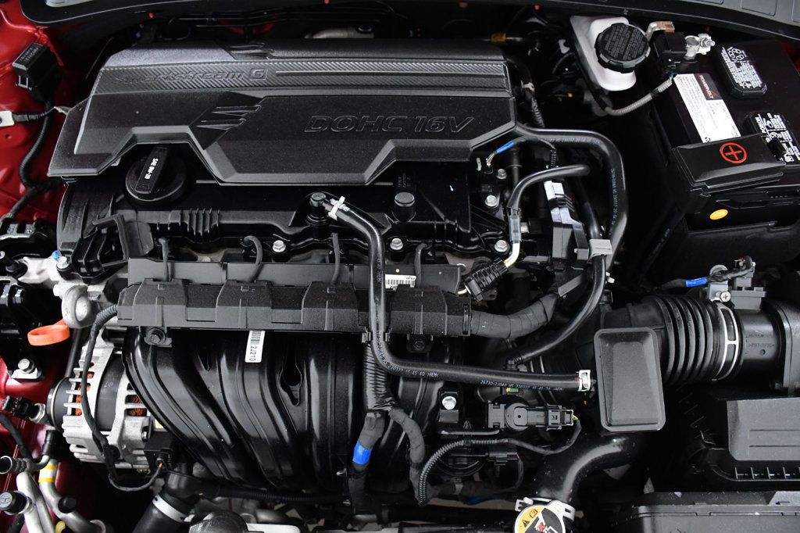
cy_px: 266
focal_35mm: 27
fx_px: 600
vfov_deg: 47.9
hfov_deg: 67.4
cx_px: 400
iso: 2500
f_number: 5.6
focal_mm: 18
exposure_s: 1/125
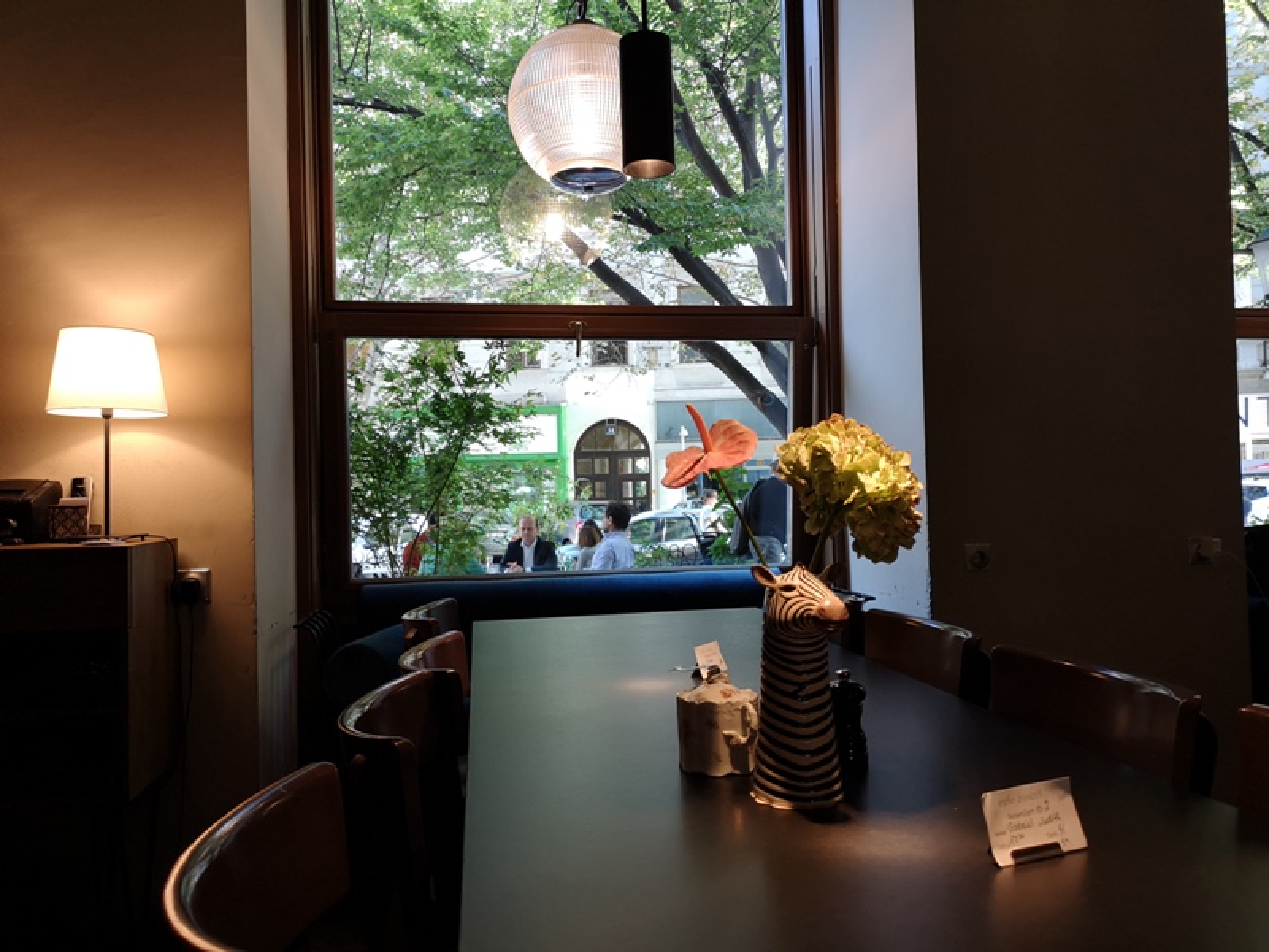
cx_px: 634
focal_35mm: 27
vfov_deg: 51.4
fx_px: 990
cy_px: 476
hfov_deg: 65.3
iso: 160
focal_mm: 3.95
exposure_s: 1/50
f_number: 1.8
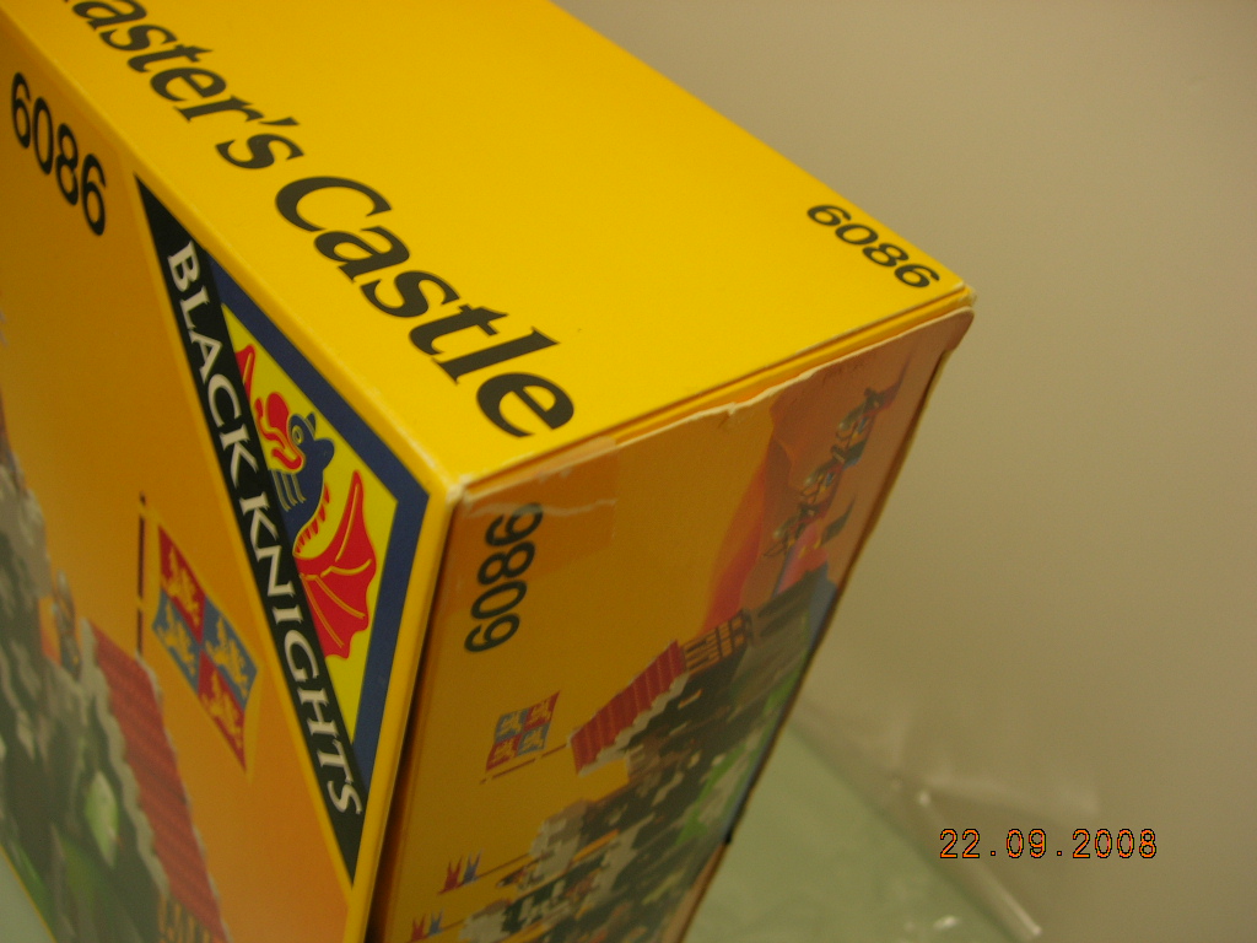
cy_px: 472
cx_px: 628
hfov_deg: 49.0
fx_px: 1380
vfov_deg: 37.7
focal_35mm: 38
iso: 64
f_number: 2.8
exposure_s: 1/10.4
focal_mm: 7.8
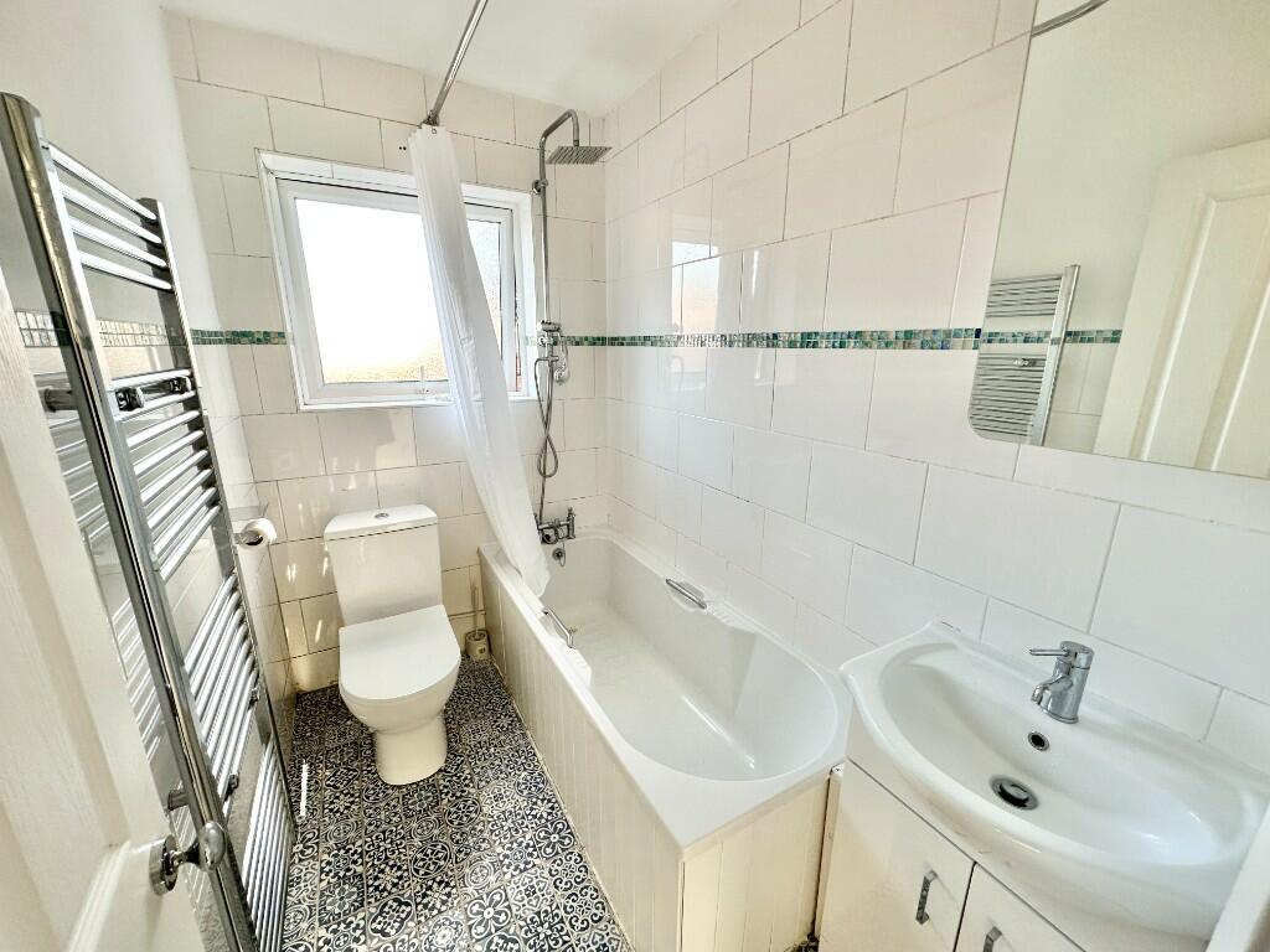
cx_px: 635
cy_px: 476
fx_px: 514
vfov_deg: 85.7
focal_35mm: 14
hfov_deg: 102.1
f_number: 2.2
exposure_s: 1/99
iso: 80
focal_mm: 2.22
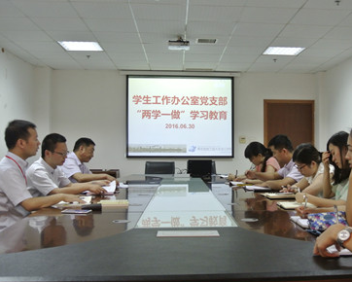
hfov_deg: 40.8
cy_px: 150
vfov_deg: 33.4
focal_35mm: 45
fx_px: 469
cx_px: 224
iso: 640
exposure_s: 1/30
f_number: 3.8
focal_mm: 12.7
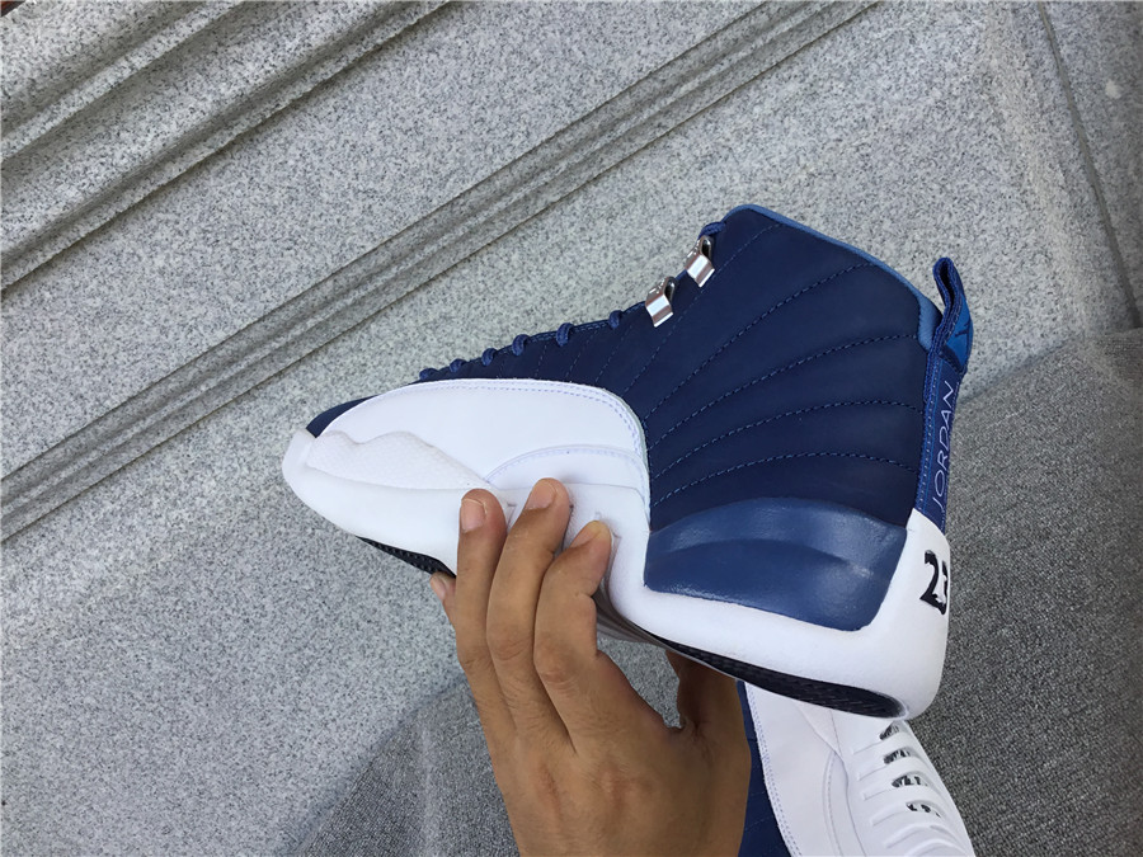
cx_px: 572
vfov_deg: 45.4
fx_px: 1024
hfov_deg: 58.4
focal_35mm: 31
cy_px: 428
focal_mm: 3.3
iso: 25
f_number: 2.4
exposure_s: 1/301
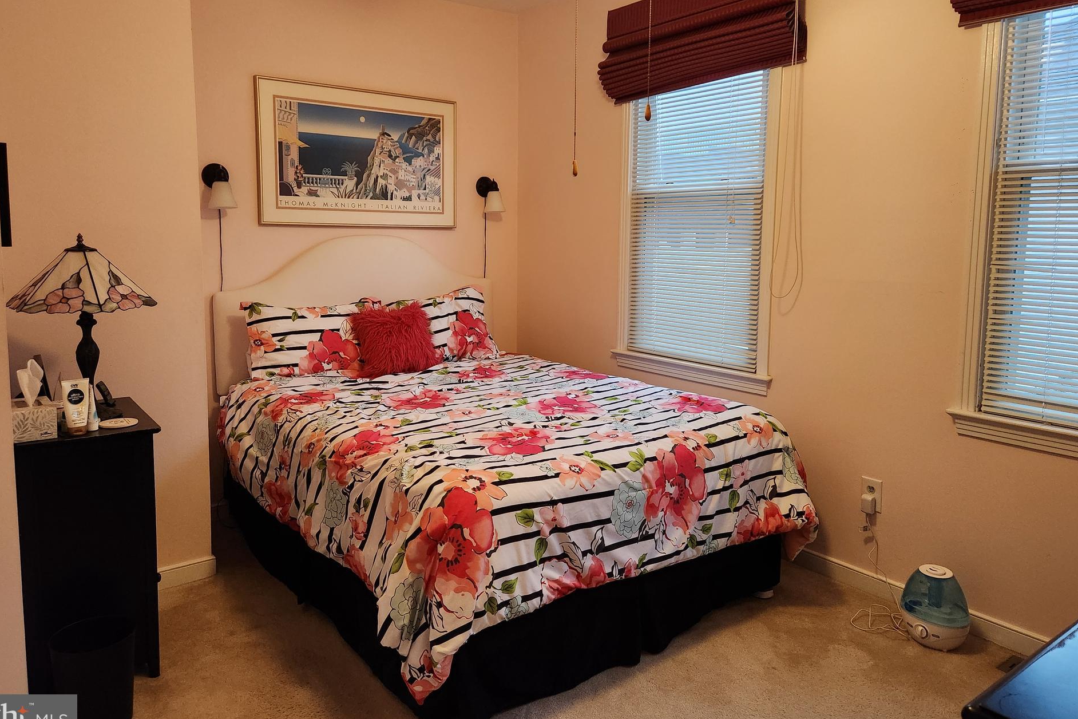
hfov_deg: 69.4
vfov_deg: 49.4
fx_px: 778
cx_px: 520
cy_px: 302
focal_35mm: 26
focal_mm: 5.4
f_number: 1.8
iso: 640
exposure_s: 1/120
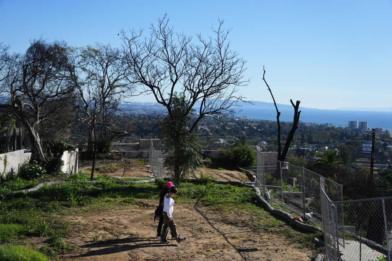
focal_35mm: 49
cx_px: 196
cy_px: 130
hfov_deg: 40.3
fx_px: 534
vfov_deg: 27.5
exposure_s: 1/10000
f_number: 2.8
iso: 320
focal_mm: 49
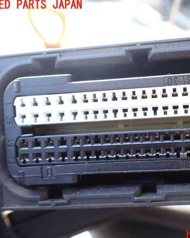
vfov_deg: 45.8
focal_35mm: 40
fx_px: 281
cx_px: 146
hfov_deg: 36.3
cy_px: 120
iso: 125
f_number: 2.3
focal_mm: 5.4
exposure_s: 1/125
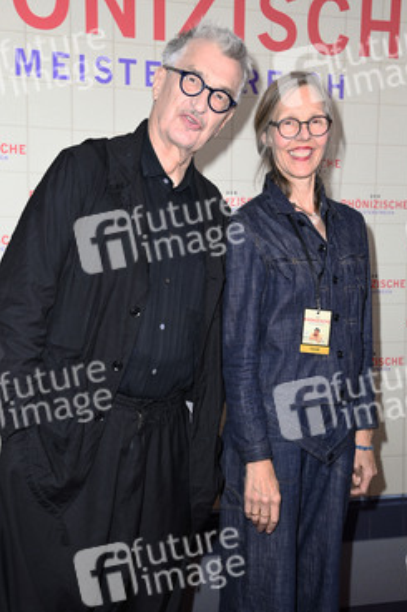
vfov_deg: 31.9
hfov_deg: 21.6
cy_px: 318
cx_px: 208
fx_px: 1069
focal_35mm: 63
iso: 800
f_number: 5.6
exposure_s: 1/250
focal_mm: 58
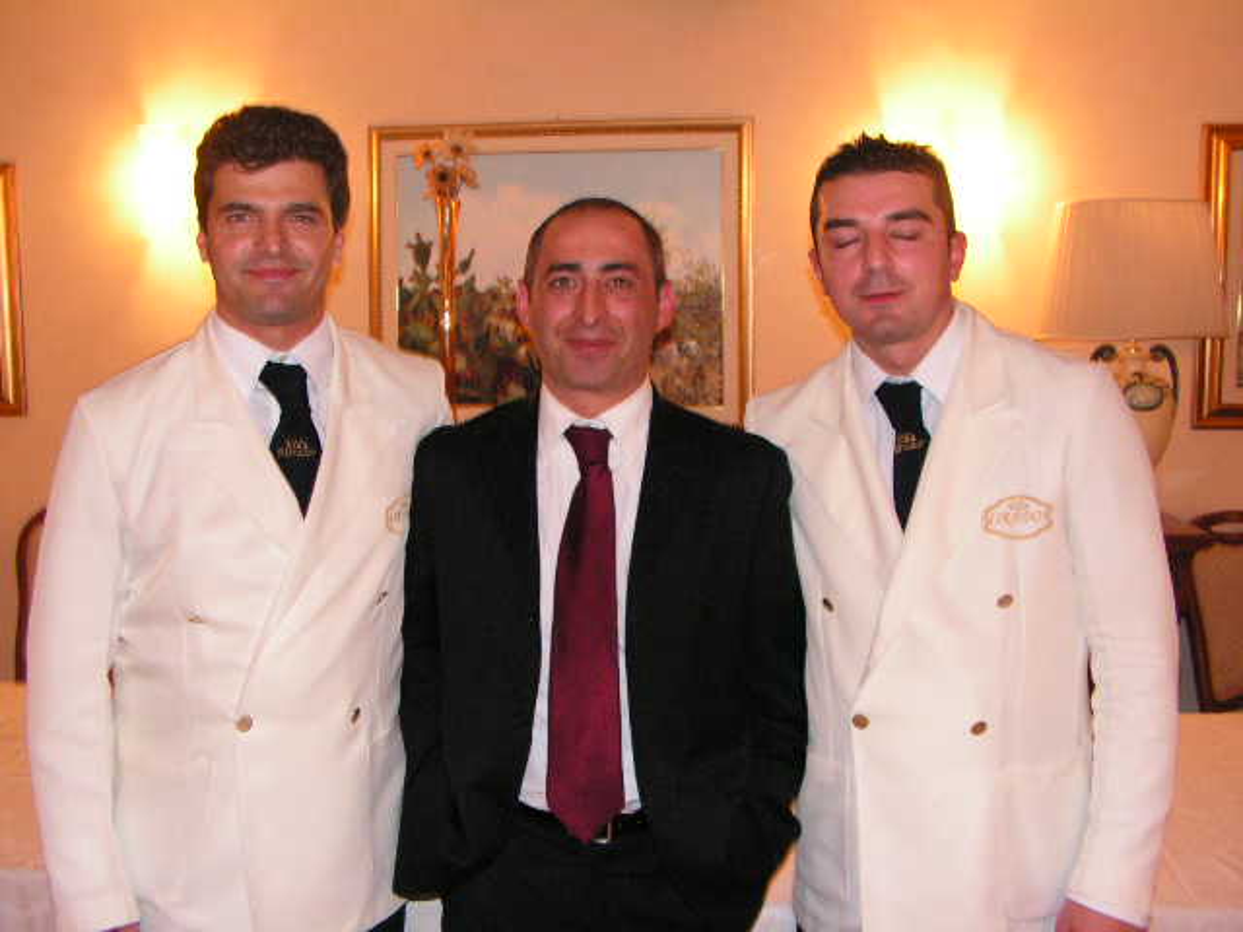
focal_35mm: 38
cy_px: 466
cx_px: 622
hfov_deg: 49.0
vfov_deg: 37.7
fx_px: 1365
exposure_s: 1/40
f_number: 3.2
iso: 200
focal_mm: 6.4
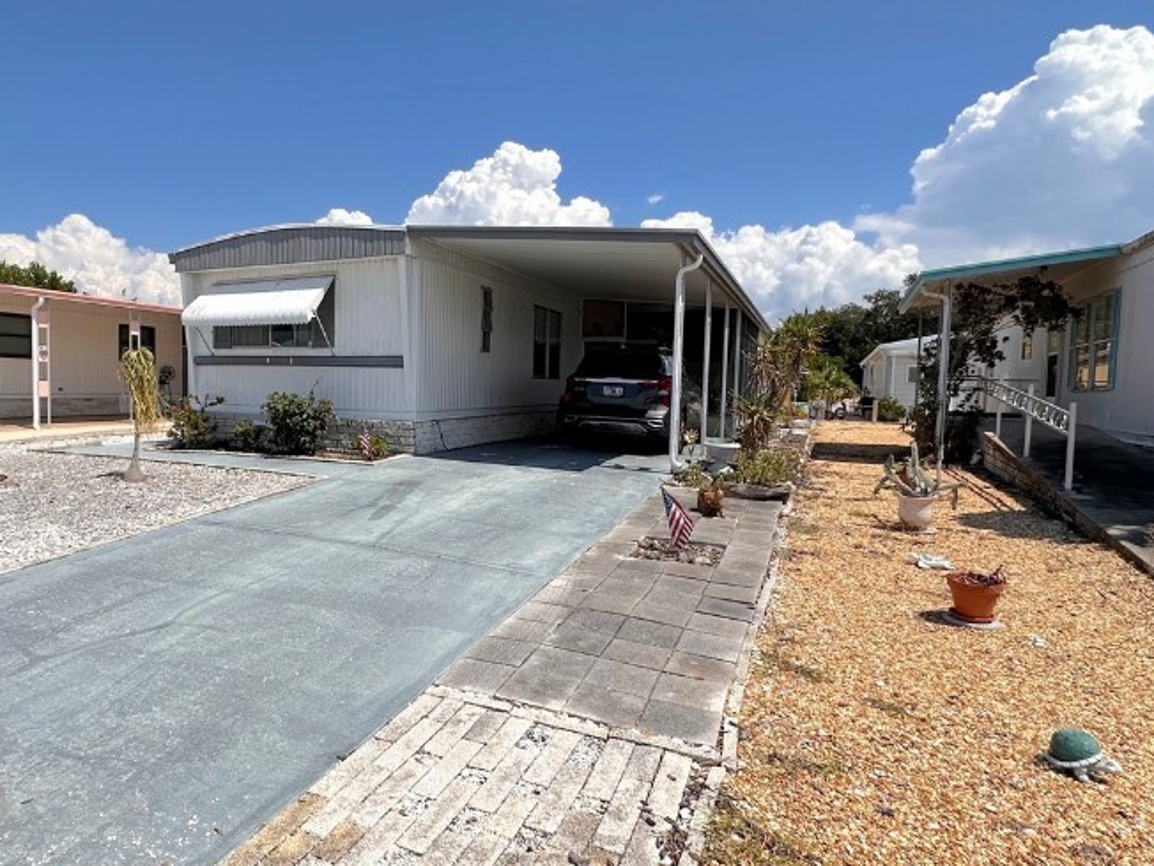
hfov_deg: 75.0
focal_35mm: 22
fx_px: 733
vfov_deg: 61.1
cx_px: 432
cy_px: 427
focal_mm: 2.22
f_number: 2.2
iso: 50
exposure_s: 1/4000
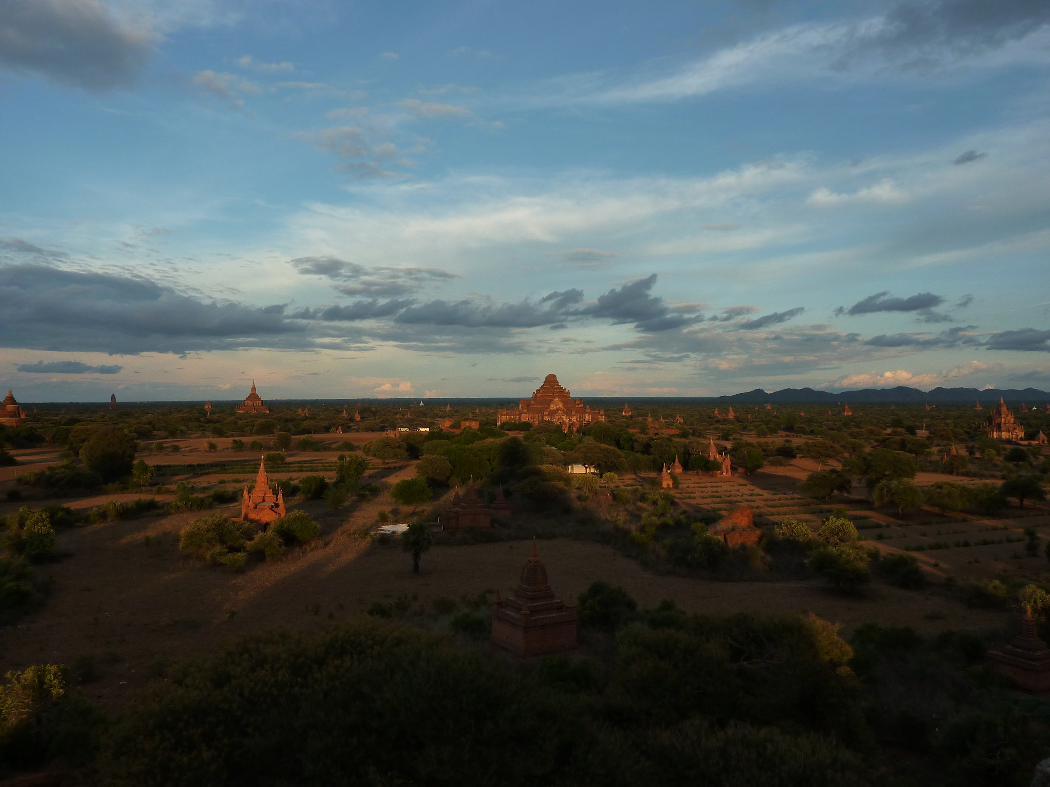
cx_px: 525
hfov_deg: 61.7
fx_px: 880
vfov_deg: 48.2
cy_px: 394
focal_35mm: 29
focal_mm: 4.7
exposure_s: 1/320
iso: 125
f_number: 4
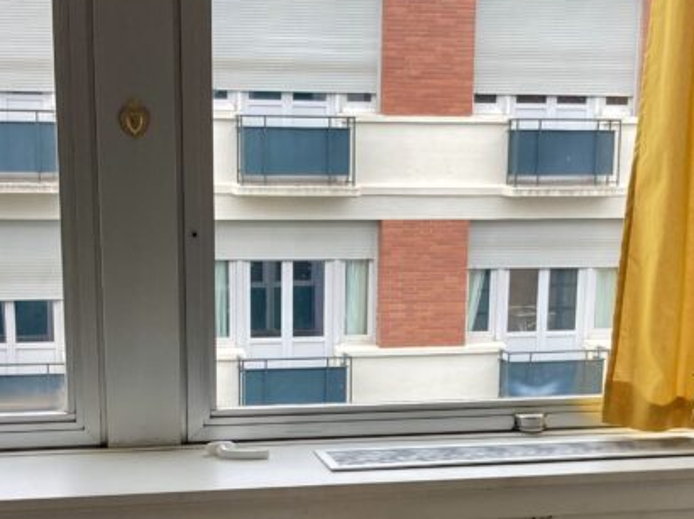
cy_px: 463
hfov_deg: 27.8
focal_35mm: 70
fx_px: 1403
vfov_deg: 20.6
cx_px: 322
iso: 64
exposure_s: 1/121
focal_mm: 3.99
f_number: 1.8
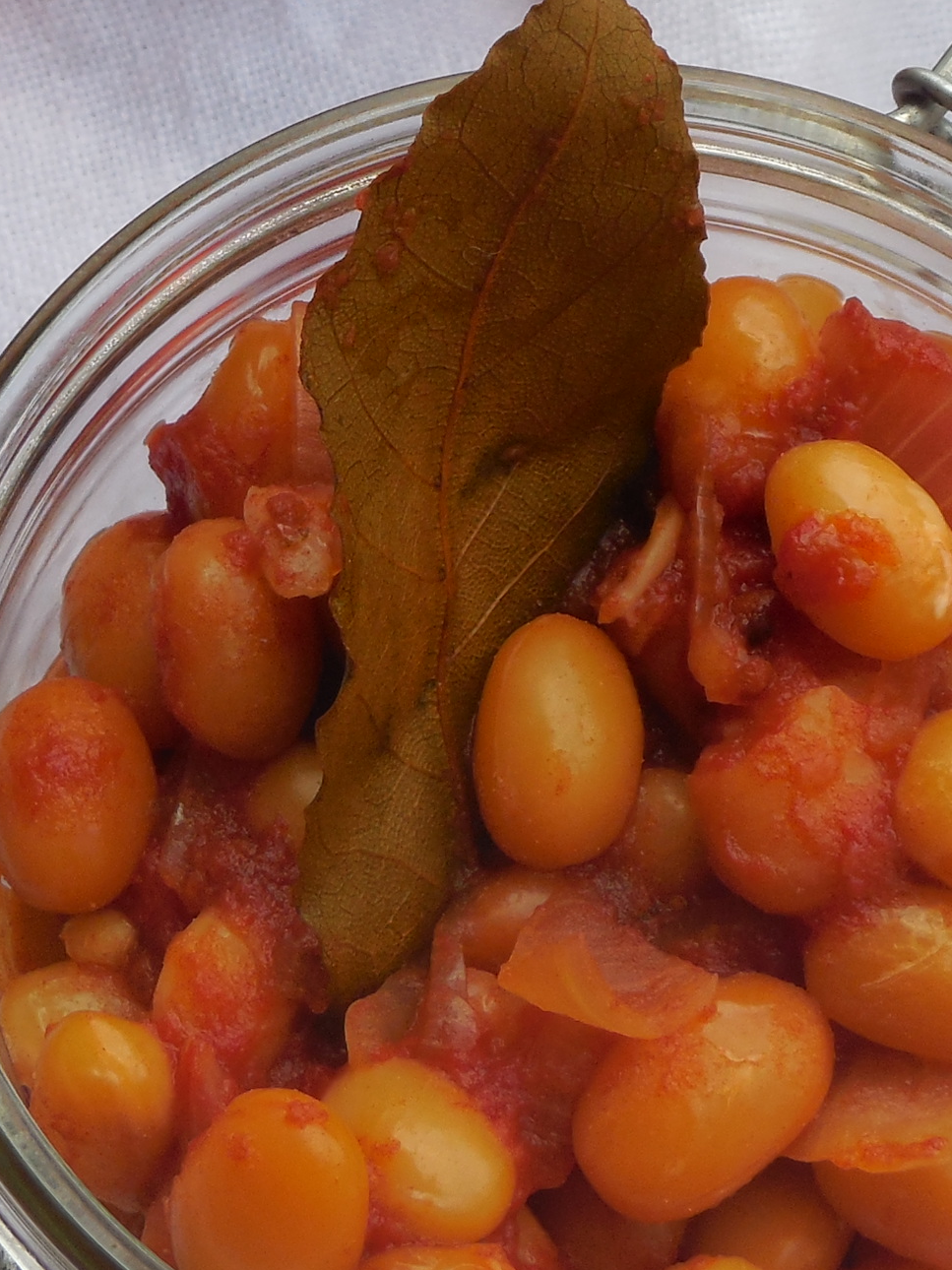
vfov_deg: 11.8
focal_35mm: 167
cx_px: 432
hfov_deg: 8.9
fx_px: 6126
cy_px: 306
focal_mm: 10.9
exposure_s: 1/320
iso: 125
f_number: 4.2
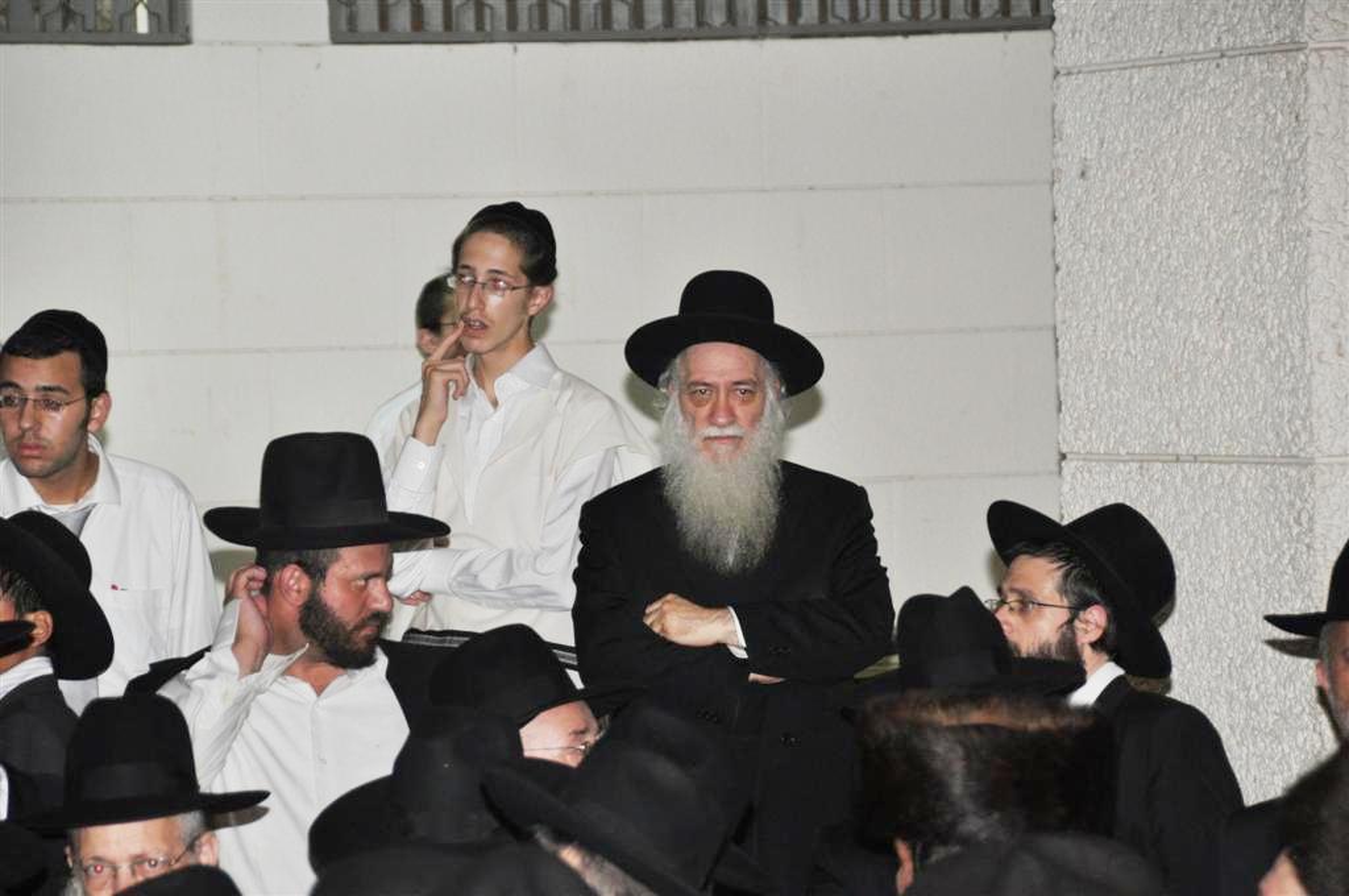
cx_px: 674
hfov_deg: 10.2
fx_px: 7578
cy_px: 448
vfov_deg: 6.8
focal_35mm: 202
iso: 800
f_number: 5.6
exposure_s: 1/60
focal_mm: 135
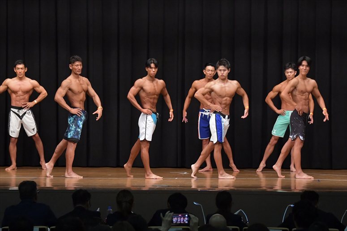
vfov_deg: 9.9
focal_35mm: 138
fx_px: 1330
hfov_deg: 14.9
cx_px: 174
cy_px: 116
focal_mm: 92
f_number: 5.6
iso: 6400
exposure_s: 1/400
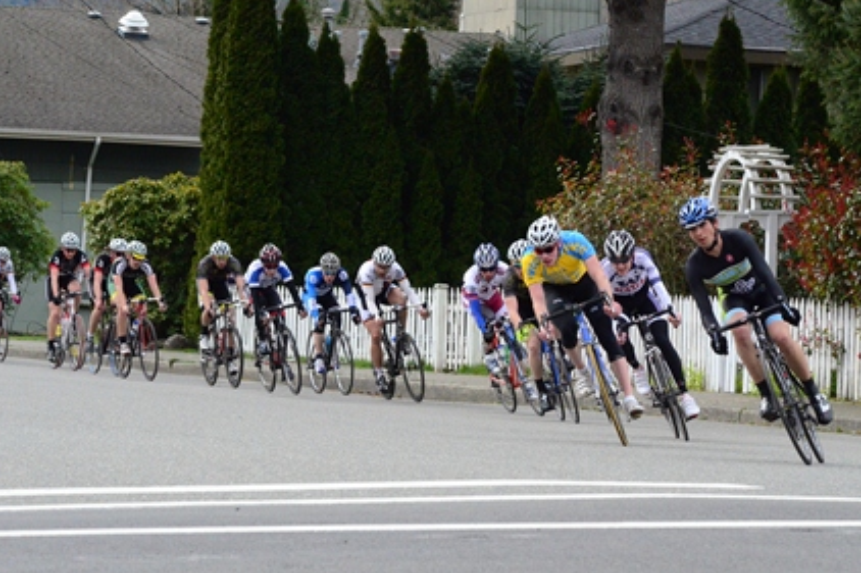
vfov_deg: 7.8
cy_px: 301
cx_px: 433
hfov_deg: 11.8
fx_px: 4184
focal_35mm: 175
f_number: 13
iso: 4000
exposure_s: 1/2500
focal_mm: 110
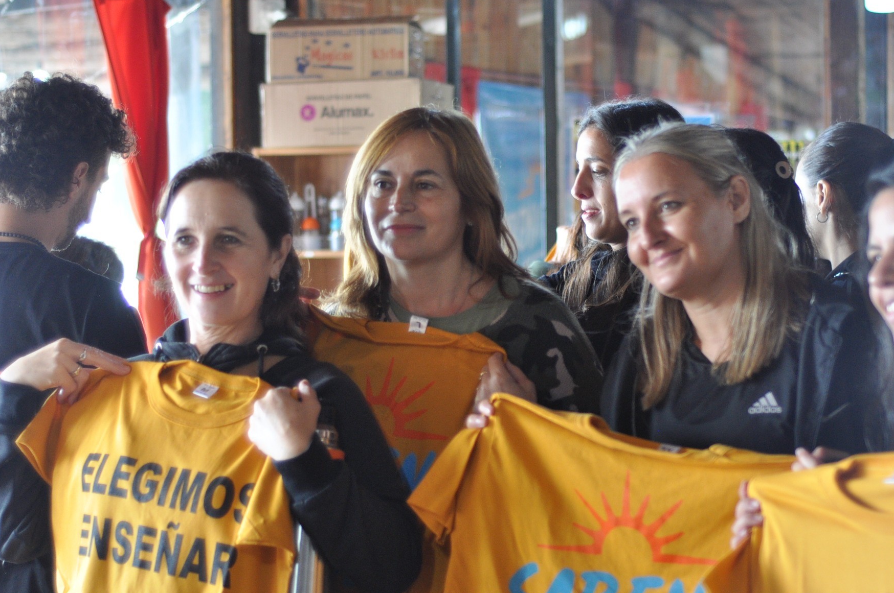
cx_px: 534
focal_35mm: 92
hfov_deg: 22.1
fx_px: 2282
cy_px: 335
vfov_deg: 14.8
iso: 800
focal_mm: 50
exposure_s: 1/500
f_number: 2
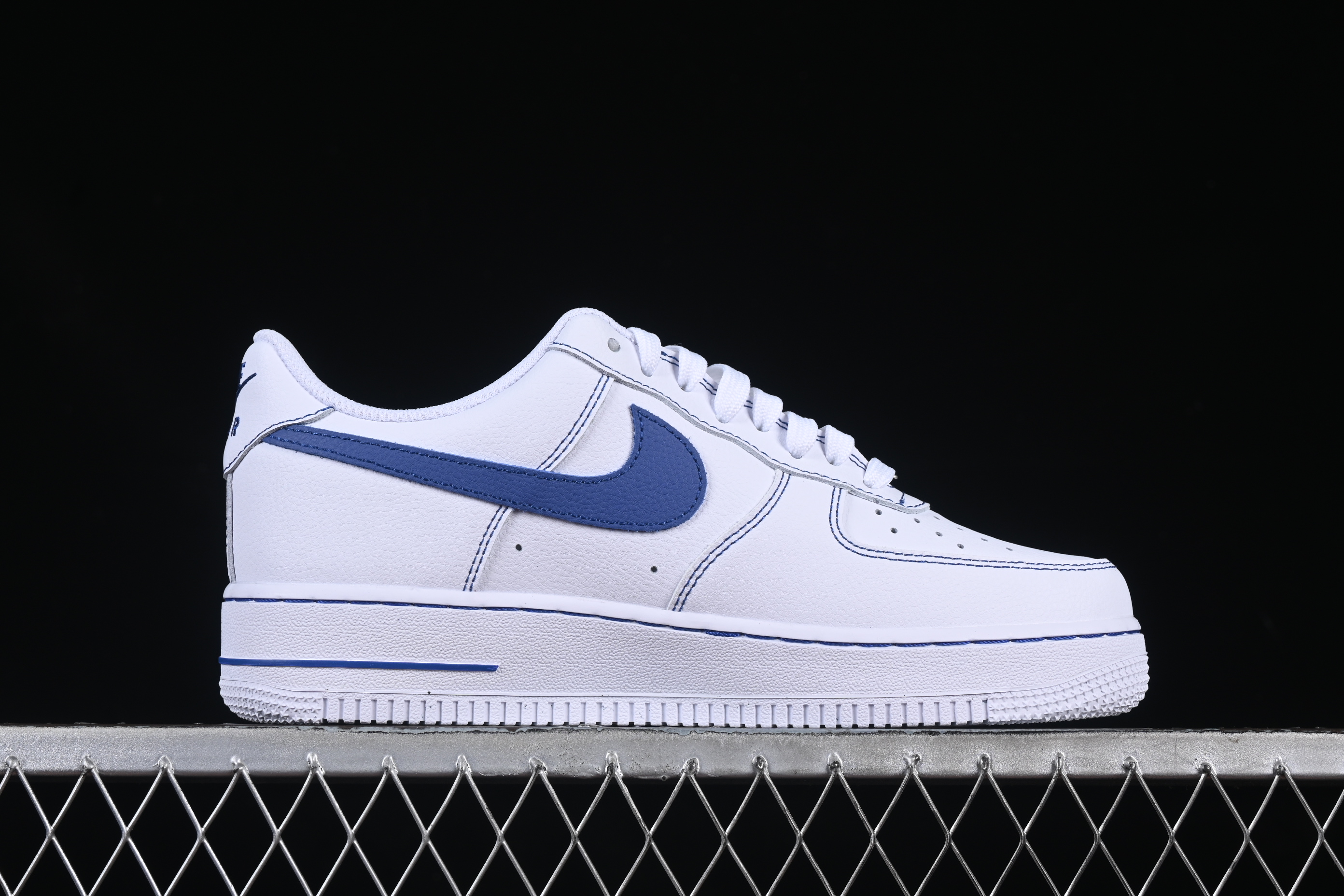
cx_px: 672
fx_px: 2800
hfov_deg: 27.0
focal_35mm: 75
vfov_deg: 18.2
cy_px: 448
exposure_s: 1/100
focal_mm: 50
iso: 160
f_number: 8
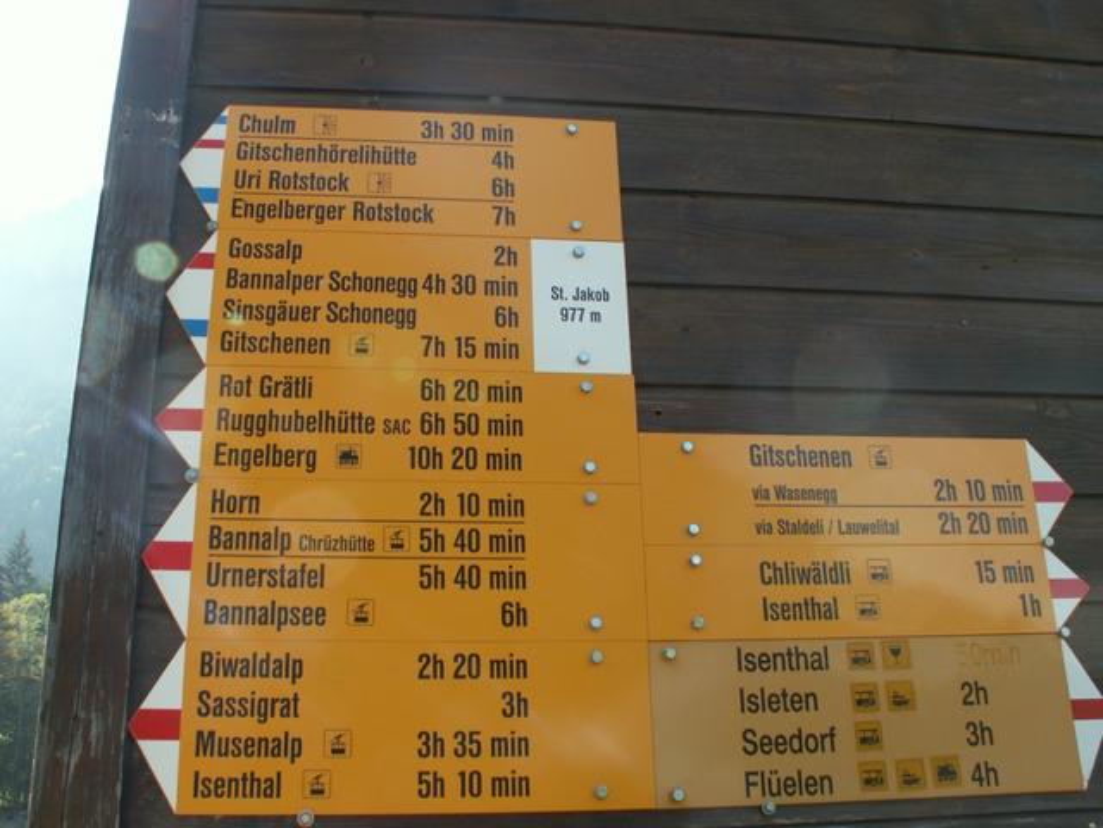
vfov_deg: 40.7
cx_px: 552
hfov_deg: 52.6
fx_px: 1115
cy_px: 414
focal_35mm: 35
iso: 50
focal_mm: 5.86
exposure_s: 1/100
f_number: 4.5
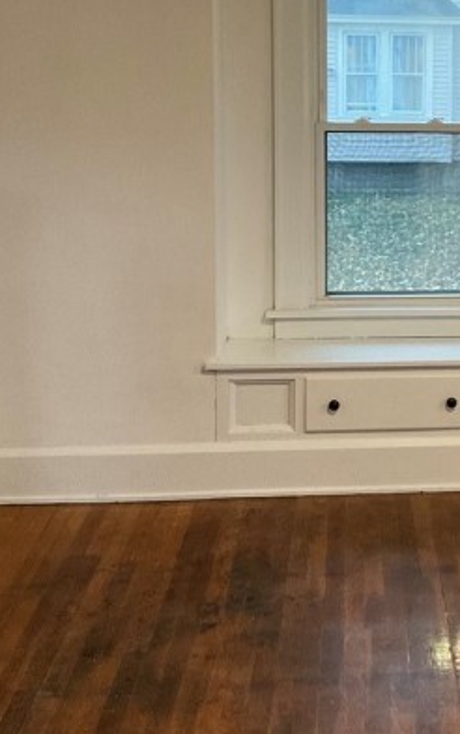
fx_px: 1202
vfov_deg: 33.5
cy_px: 217
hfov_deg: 20.8
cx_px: 488
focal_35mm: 60
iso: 250
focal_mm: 3
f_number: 1.8
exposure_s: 1/60
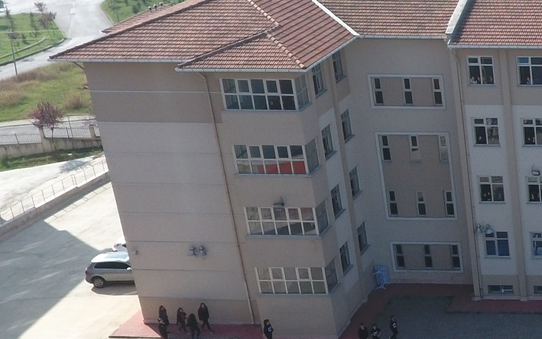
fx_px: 1034
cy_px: 148
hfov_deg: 24.3
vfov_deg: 18.6
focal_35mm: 70
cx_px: 765
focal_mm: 3.61
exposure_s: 1/1232
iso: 200
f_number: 2.8
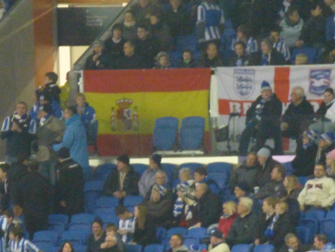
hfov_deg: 2.1
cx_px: 168
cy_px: 126
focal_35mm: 960
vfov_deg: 1.5
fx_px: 9291
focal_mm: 86
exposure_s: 1/15
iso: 1600
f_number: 6.4
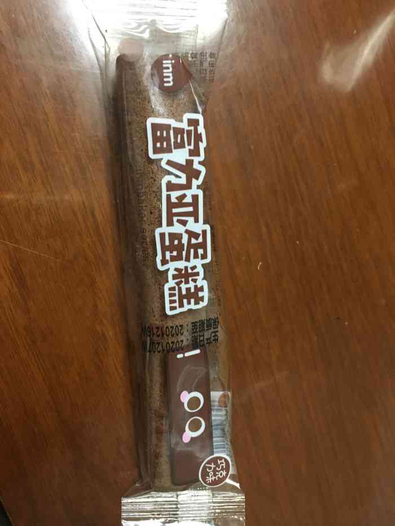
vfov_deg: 61.7
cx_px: 198
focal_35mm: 29
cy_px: 263
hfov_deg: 48.2
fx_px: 441
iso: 200
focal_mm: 4.15
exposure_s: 1/17
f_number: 2.2
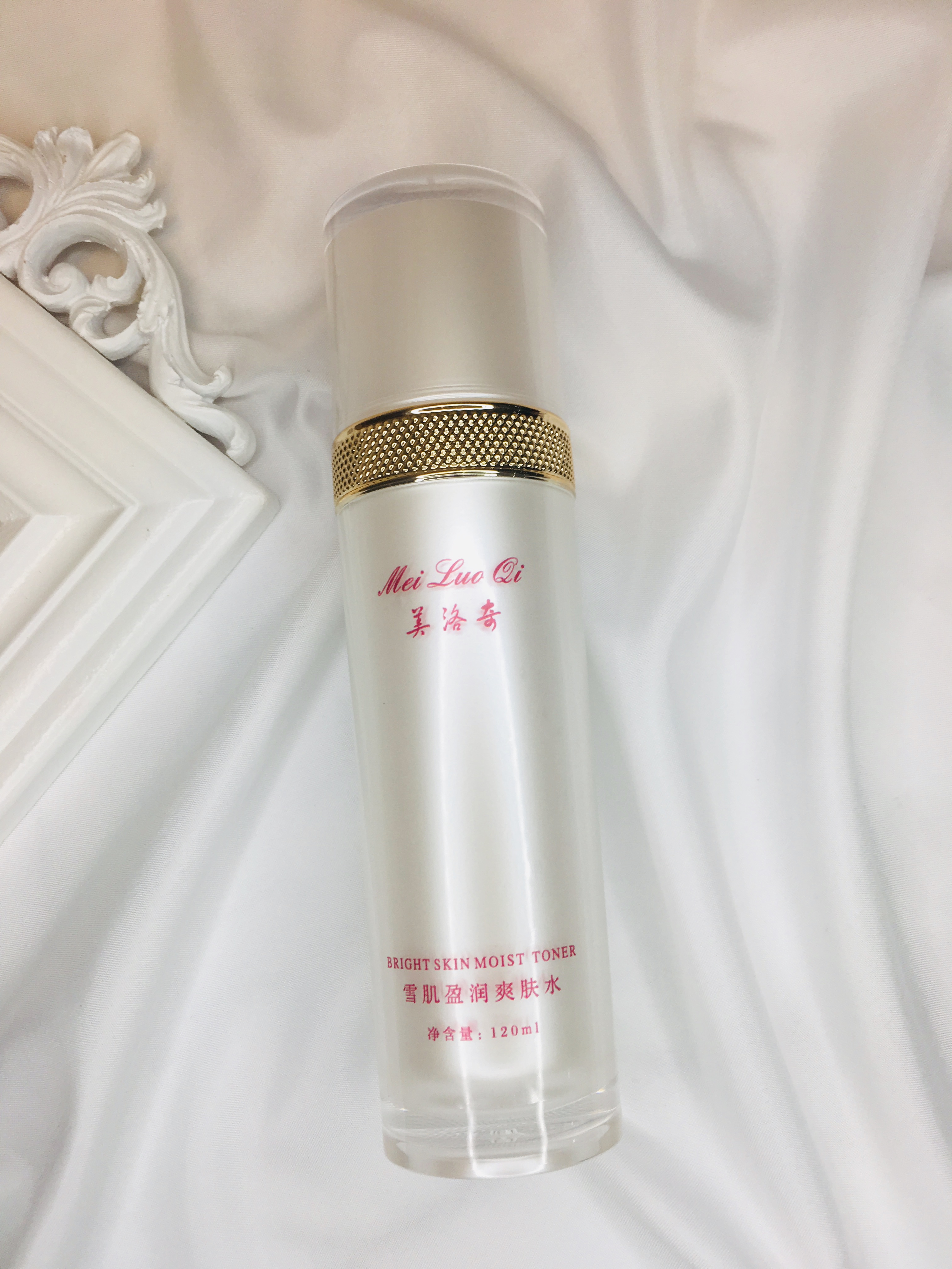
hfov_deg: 48.2
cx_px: 476
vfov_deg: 61.7
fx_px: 1063
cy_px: 634
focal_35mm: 29
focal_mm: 4.15
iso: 32
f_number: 2.2
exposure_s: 1/100
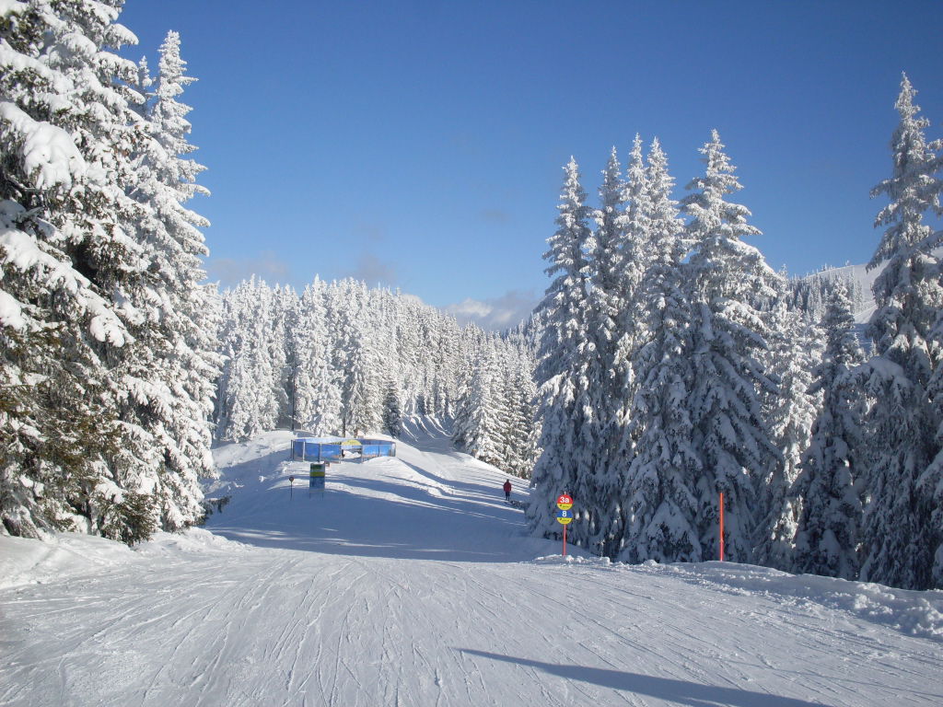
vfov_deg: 37.7
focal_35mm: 38
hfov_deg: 49.0
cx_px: 472
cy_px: 354
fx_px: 1035
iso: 80
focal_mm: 6.3
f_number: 8.4
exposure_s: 1/500
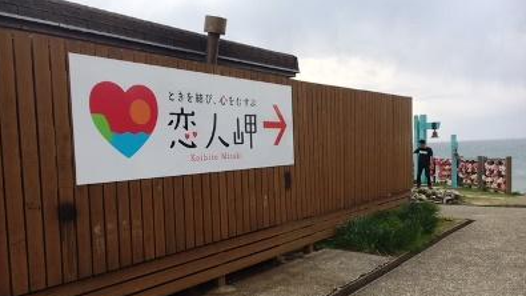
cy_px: 175
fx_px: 446
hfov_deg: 61.0
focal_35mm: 32
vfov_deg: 36.5
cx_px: 261
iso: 25
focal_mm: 4.15
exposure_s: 1/506
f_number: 2.2
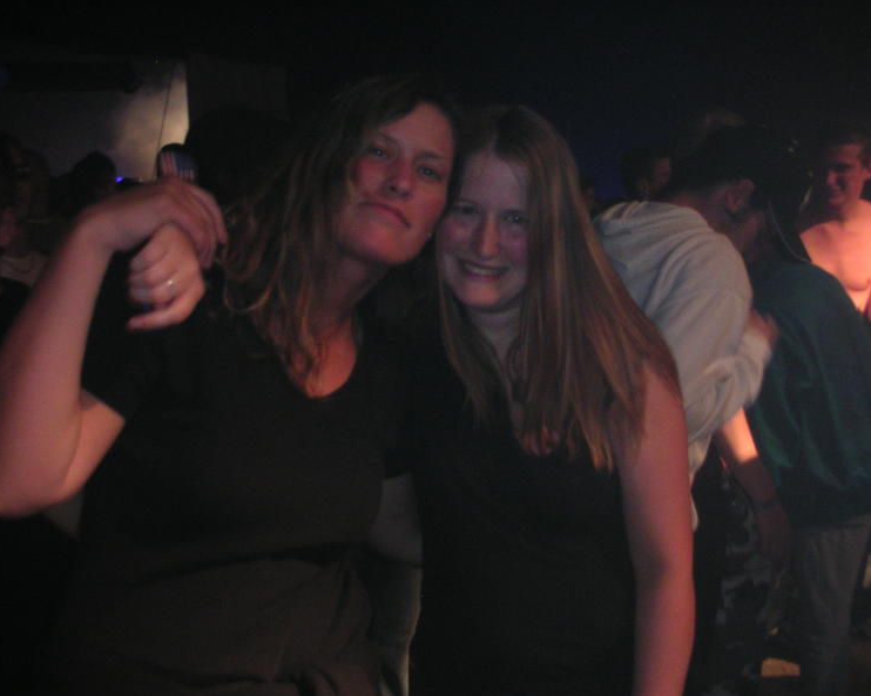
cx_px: 425
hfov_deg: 45.8
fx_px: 1031
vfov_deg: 37.3
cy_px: 350
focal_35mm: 40
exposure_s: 1/45
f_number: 2.8
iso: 160
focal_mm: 6
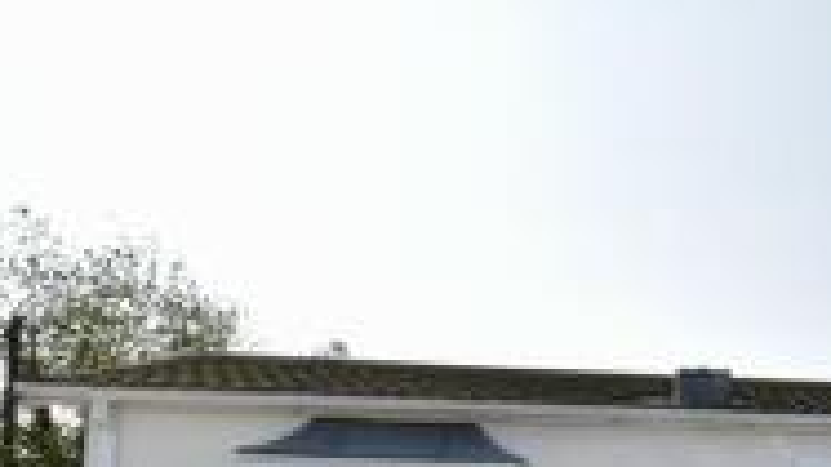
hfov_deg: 41.5
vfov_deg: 26.4
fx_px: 881
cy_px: 558
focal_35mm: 40
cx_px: 889
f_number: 22
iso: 800
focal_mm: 10
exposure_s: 1/200
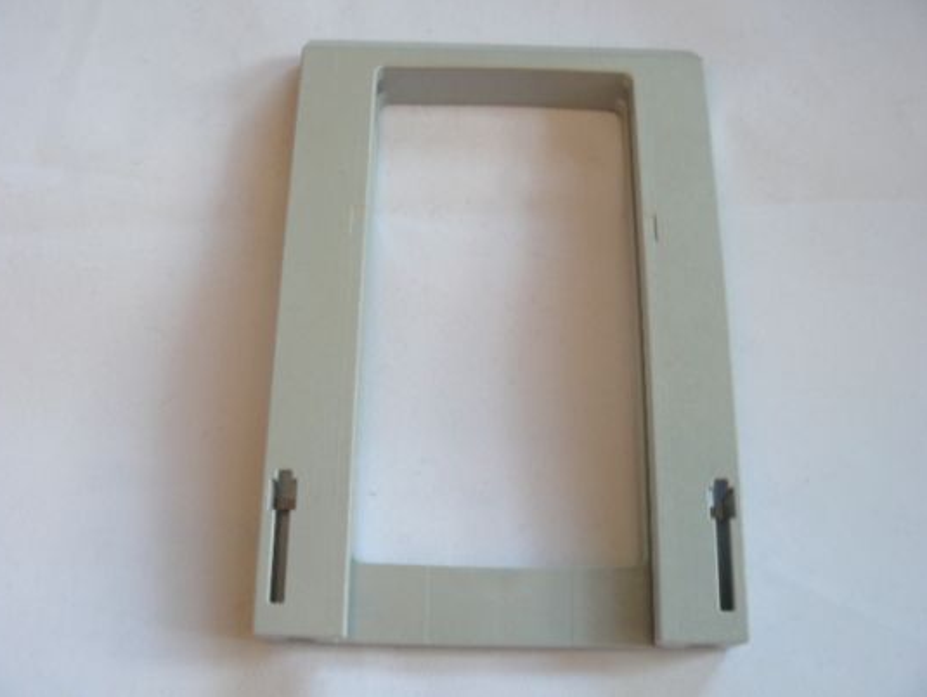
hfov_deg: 50.1
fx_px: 992
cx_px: 454
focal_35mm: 37
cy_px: 341
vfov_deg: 38.7
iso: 100
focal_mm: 6
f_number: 2.8
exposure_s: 1/40
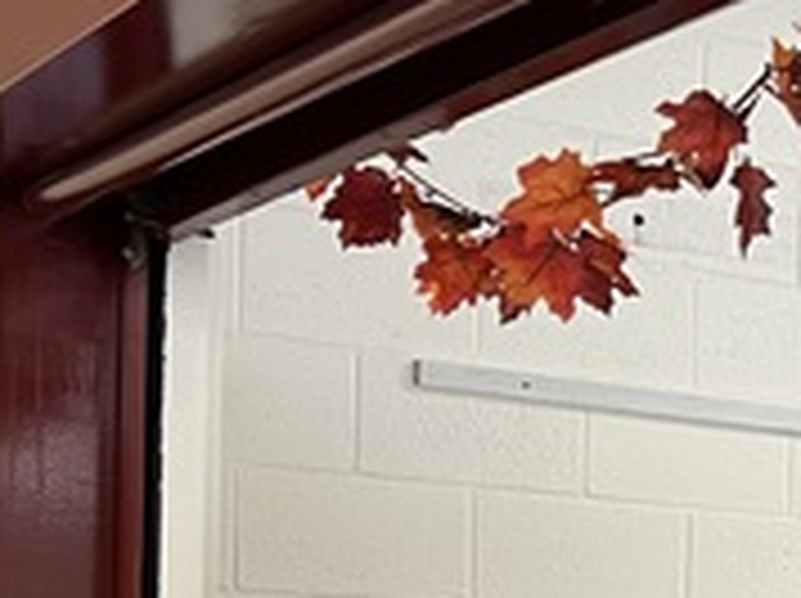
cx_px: 981
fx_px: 2704
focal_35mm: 117
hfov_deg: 16.1
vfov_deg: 12.0
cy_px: 949
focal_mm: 5.7
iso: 125
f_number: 1.5
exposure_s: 1/75
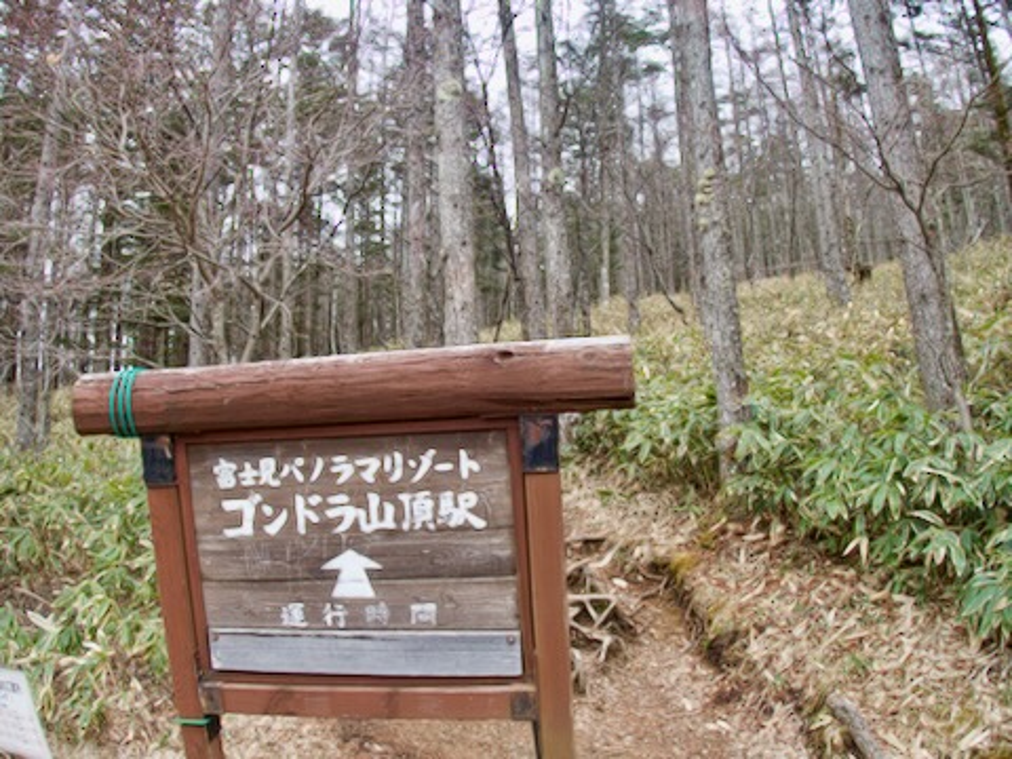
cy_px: 380
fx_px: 731
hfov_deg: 69.4
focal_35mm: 25
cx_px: 506
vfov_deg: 54.9
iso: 100
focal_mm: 4.5
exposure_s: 1/200
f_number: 2.8
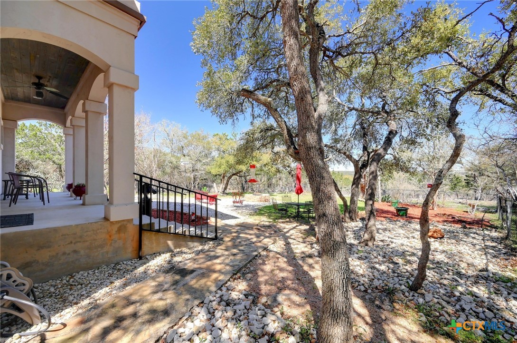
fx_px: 201
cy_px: 172
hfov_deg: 104.4
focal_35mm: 14
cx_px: 258
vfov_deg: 80.9
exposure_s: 1/640
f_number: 6.3
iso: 2000
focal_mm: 14
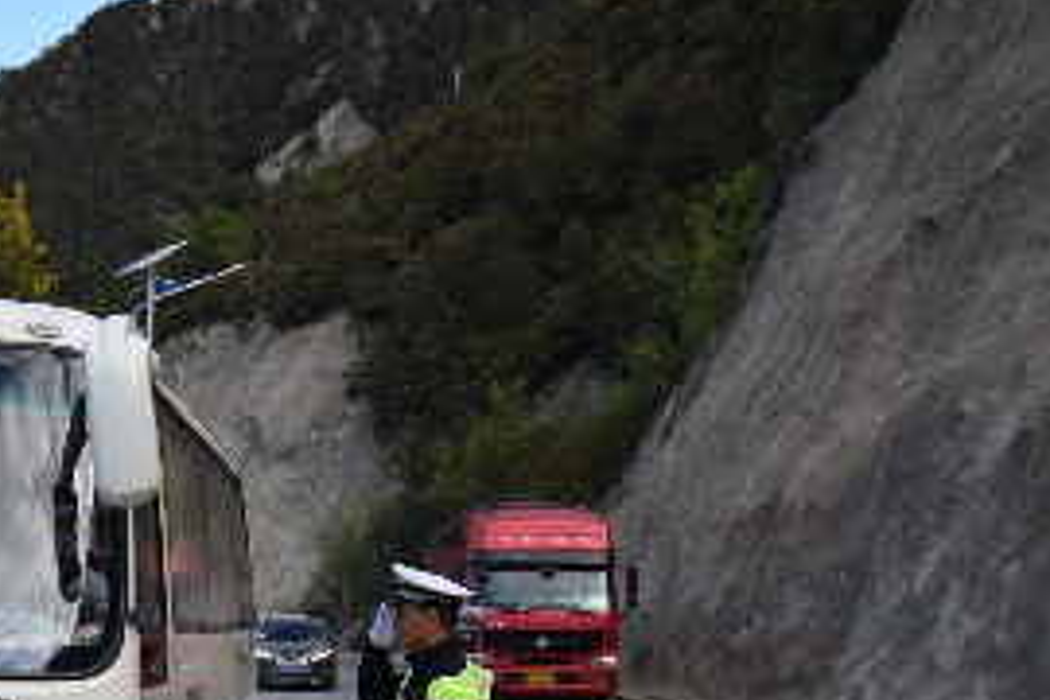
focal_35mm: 55
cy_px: 692
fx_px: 1604
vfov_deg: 23.6
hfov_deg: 33.6
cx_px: 41
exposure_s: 1/125
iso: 100
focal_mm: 18
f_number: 5.6
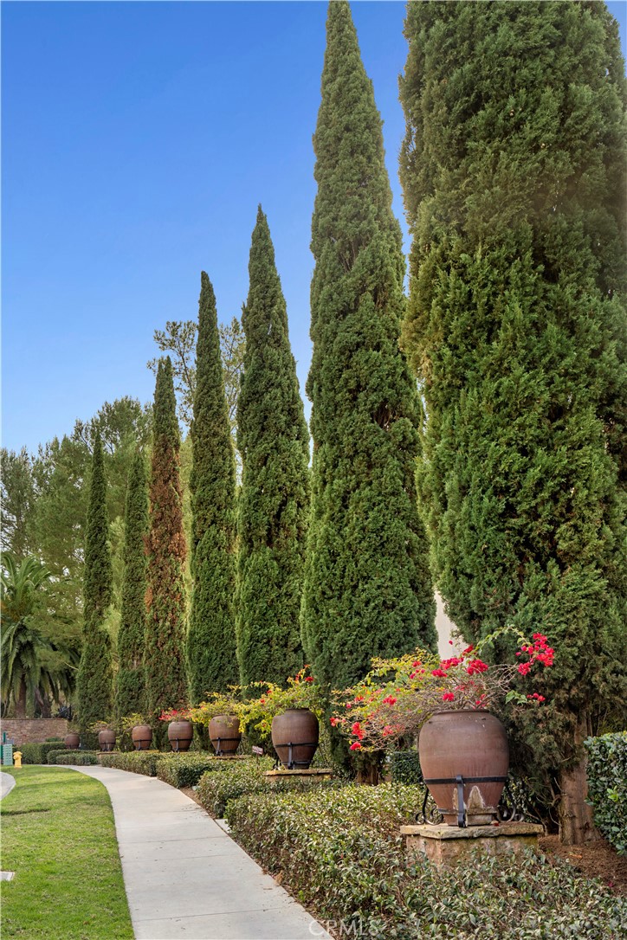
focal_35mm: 33
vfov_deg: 57.2
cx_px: 314
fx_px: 862
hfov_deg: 40.0
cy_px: 470
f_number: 8
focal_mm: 33
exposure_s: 1/25
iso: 100
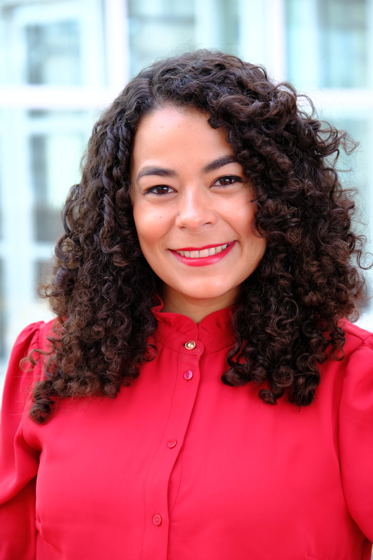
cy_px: 280
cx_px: 186
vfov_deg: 24.5
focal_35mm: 83
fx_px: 1290
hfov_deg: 16.5
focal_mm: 55
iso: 400
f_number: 2.8
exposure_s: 1/90
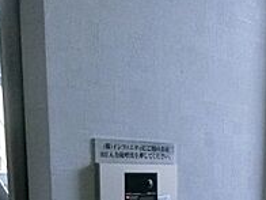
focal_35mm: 62
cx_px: 197
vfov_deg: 21.0
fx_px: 476
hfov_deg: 30.7
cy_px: 275
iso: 1600
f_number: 2.7
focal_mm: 4.06
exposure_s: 1/320
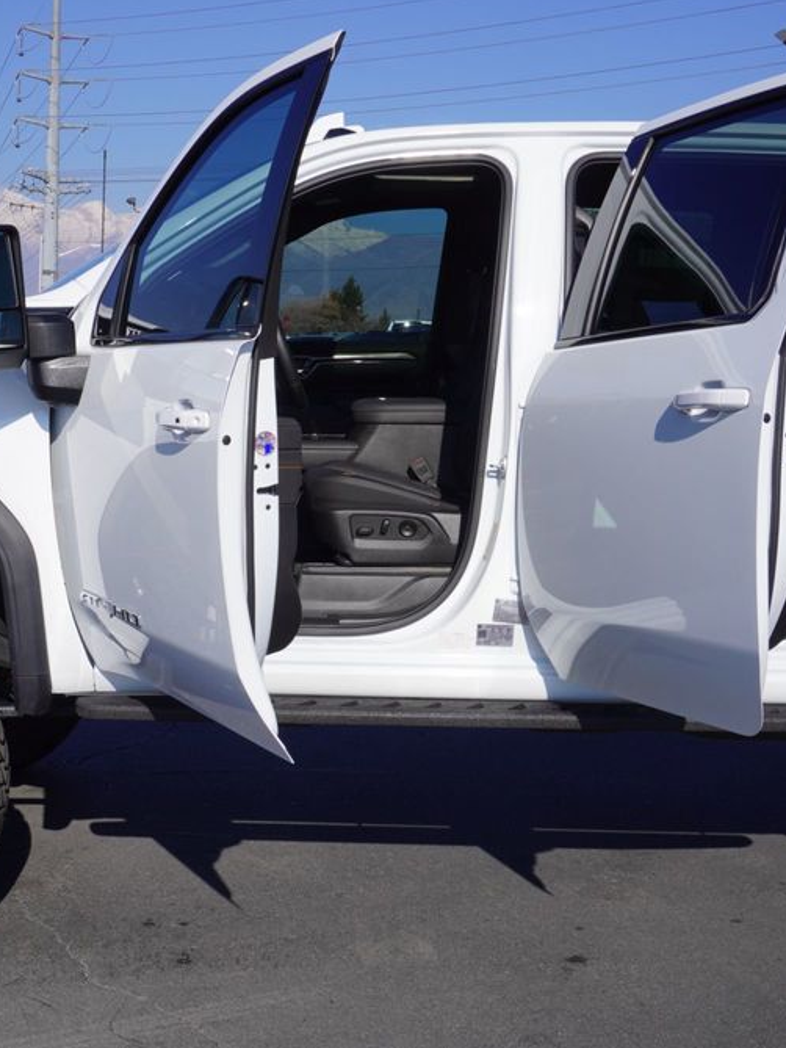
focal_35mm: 53
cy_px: 517
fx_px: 1604
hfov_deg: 27.3
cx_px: 229
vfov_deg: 36.2
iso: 100
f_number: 11
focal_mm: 24
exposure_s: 1/250
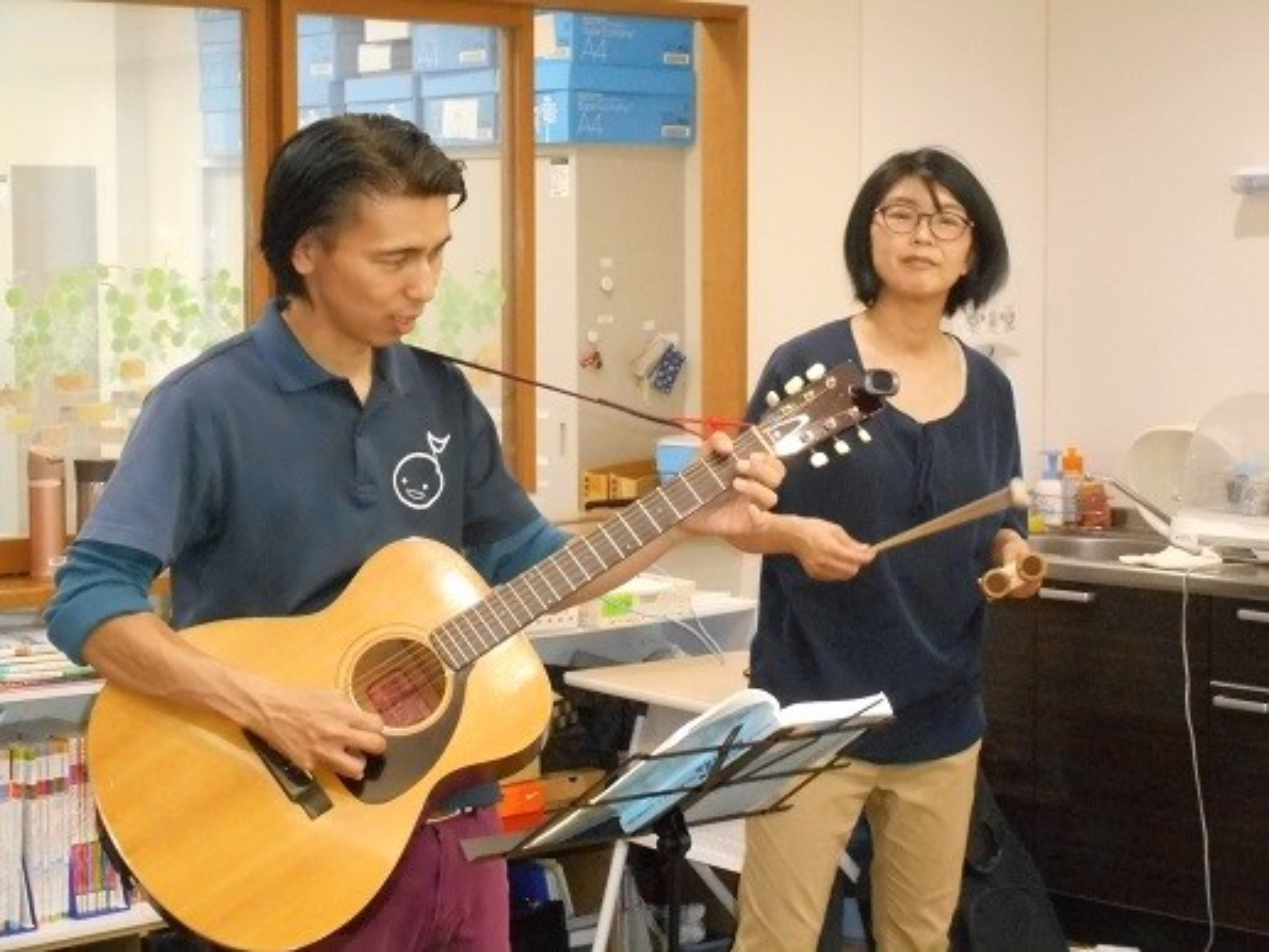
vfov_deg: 19.1
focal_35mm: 77
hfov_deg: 25.3
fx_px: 2823
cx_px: 634
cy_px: 476
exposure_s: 1/60
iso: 1400
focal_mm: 13.8
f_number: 5.5
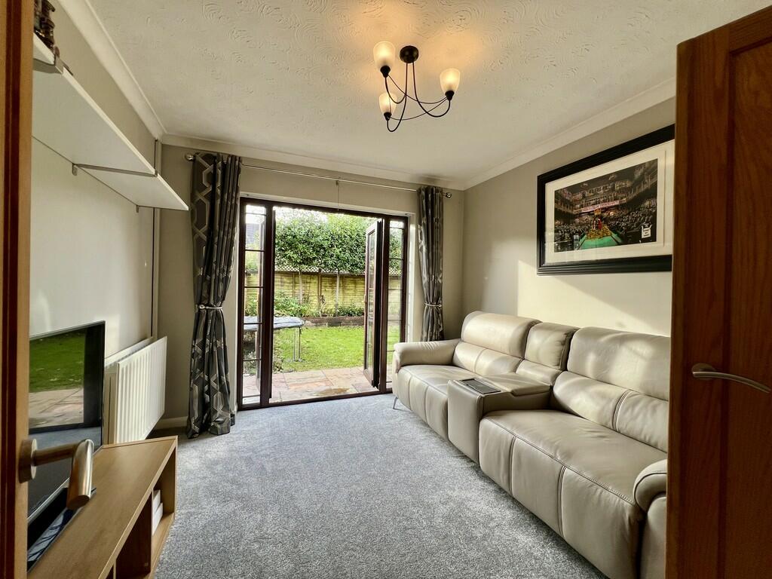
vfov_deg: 89.9
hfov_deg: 106.2
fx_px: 290
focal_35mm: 13
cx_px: 386
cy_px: 290
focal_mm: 1.57
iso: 50
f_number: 1.8
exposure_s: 1/99
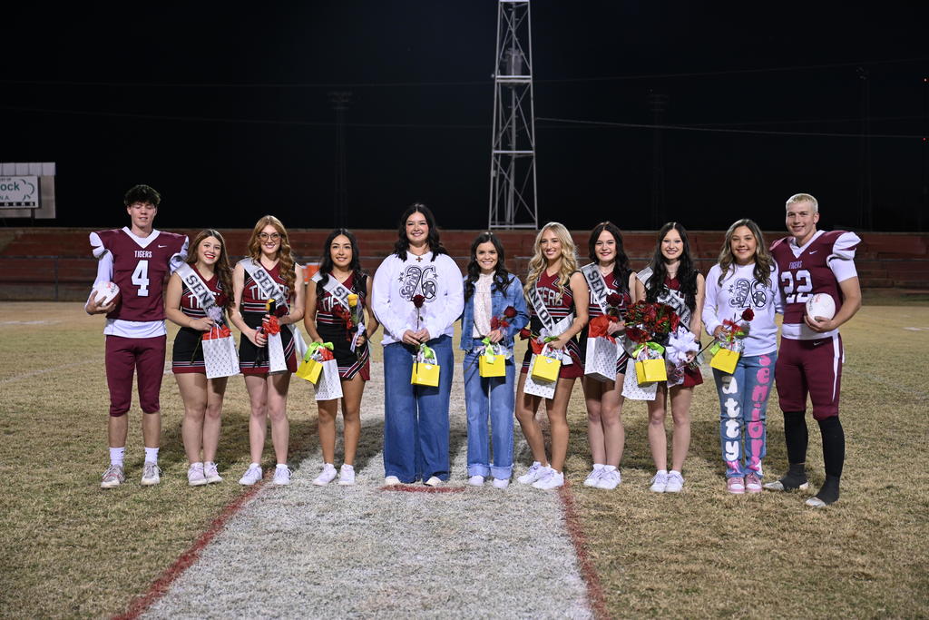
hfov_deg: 43.6
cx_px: 464
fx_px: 1161
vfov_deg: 29.9
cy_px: 310
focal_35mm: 45
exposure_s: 1/125
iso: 1100
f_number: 2.8
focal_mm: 45
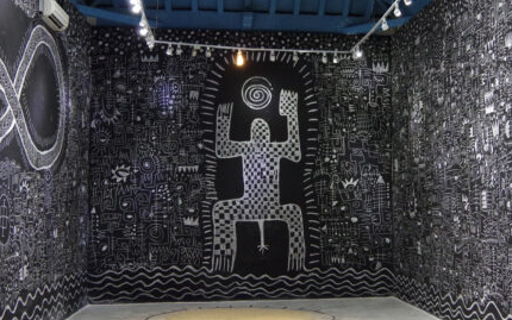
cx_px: 310
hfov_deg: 40.8
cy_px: 150
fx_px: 684
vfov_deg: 26.4
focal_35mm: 49
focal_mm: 18
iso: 3200
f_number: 3.5
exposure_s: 1/30
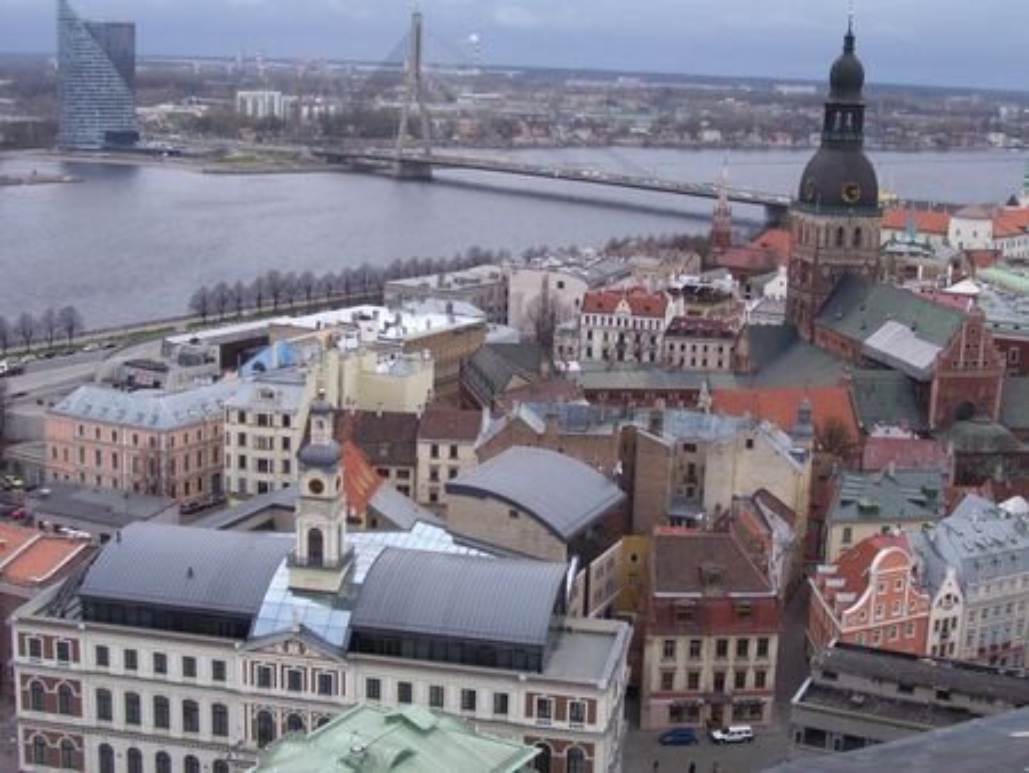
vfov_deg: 27.5
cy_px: 386
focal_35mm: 53
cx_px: 514
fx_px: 1576
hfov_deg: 36.2
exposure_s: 1/500
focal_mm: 8.6
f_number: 3.4
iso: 80
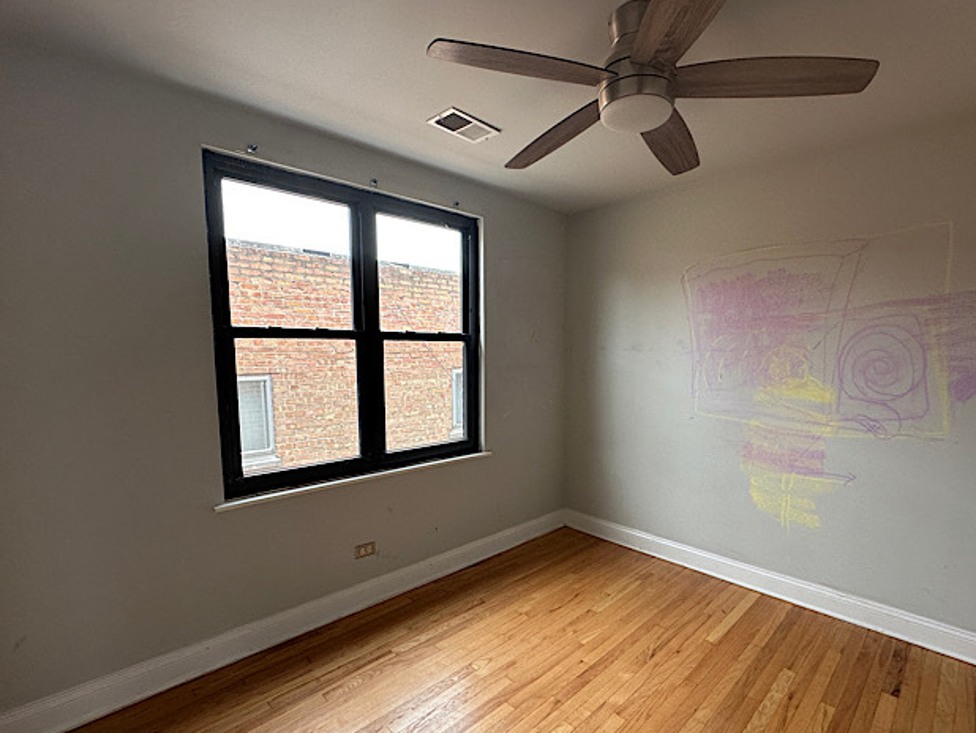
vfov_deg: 74.6
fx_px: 480
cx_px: 527
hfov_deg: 90.8
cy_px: 399
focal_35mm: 17
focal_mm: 2.22
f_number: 2.2
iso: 80
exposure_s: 1/99
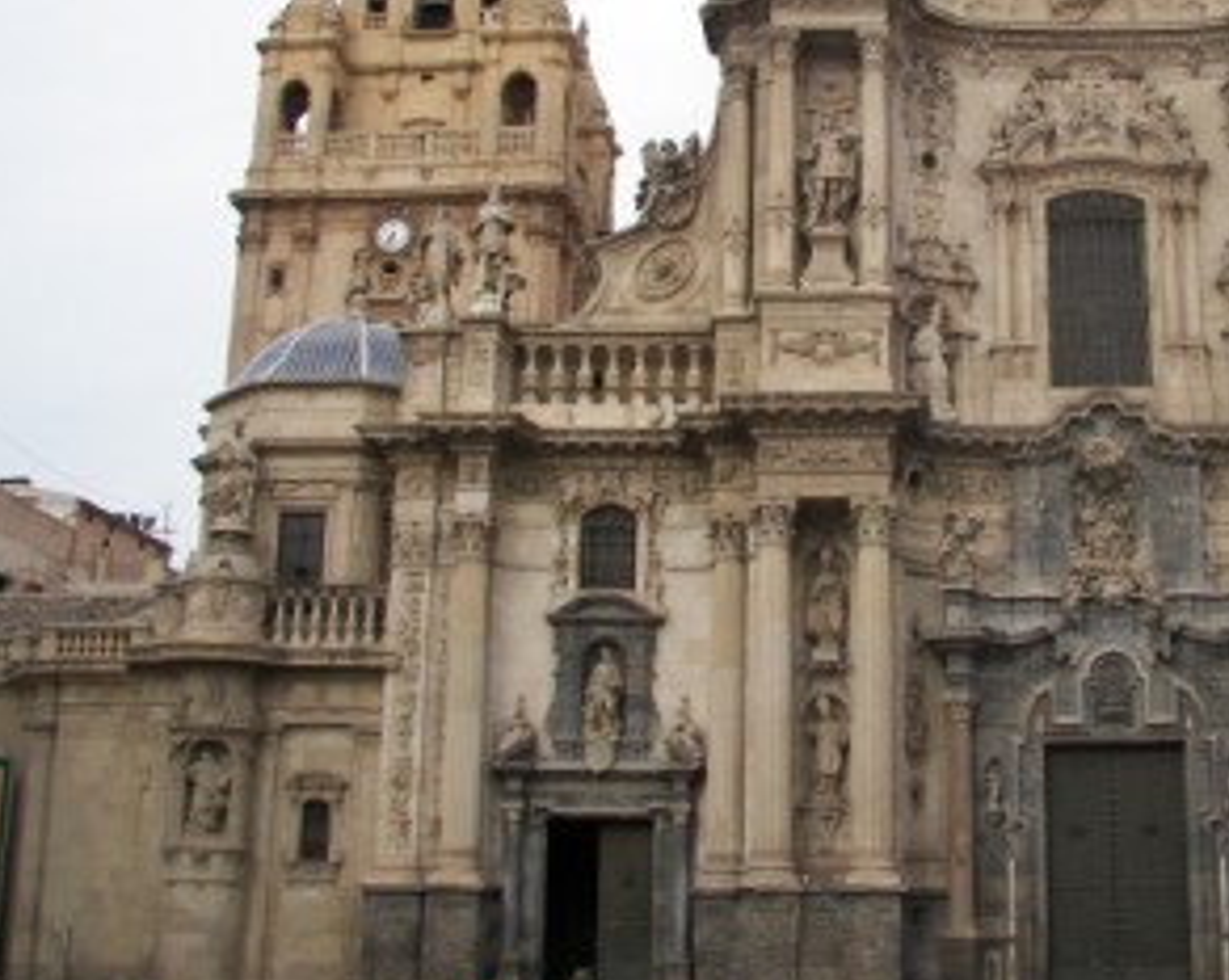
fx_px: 1962
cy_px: 299
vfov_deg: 27.8
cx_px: 918
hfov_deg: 34.1
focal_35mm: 54
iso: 50
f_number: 2.8
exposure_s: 1/500
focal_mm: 6
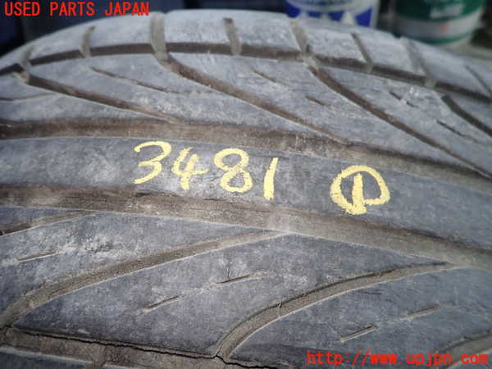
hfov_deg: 69.4
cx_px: 246
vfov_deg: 54.9
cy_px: 184
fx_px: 355
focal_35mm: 25
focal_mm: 4.5
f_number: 2
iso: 200
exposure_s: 1/50
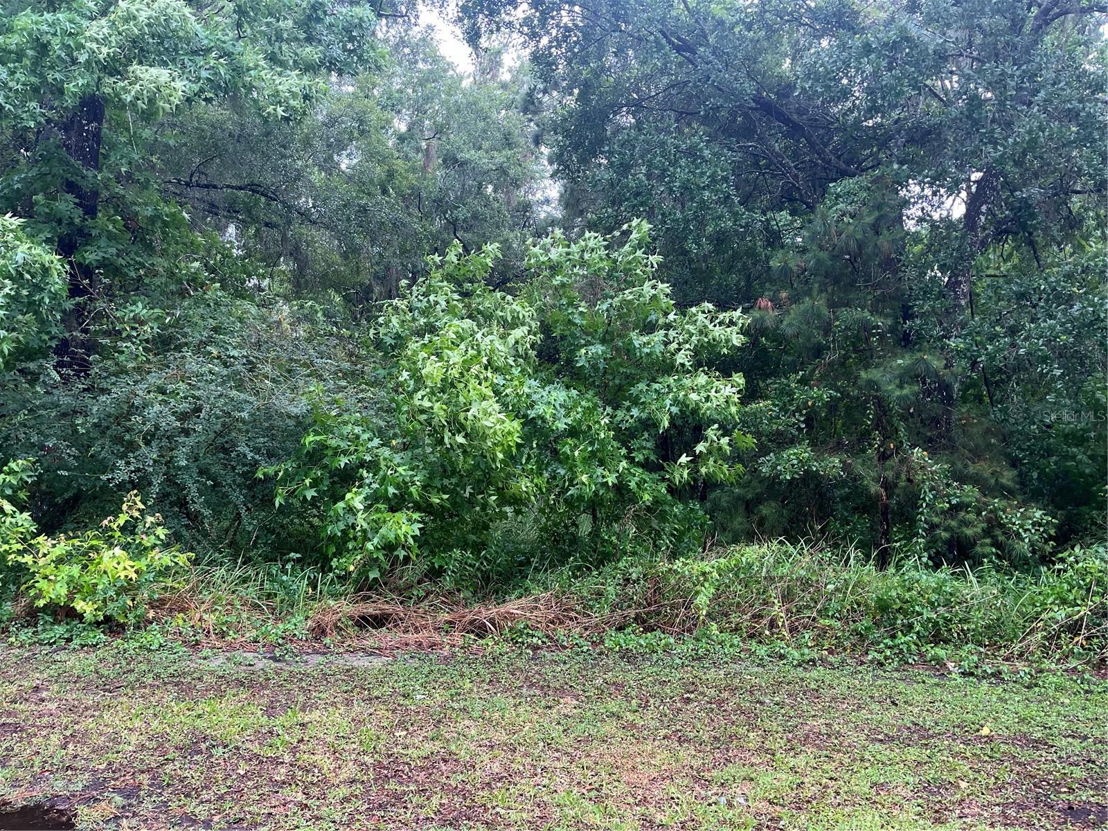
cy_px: 416
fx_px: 832
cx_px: 554
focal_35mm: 26
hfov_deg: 67.3
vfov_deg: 53.1
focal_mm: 5.1
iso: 125
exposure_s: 1/101
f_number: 1.6
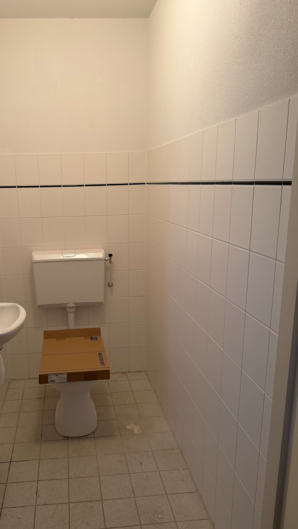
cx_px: 95
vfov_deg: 69.8
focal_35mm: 27
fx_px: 379
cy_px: 272
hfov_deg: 42.2
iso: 200
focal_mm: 6.76
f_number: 1.78
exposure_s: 1/50
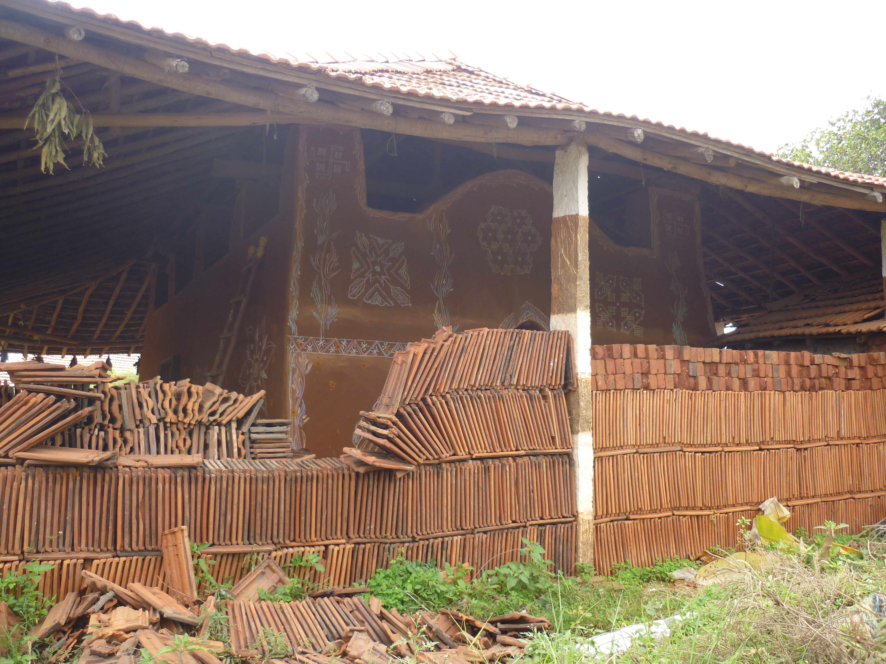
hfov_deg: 58.4
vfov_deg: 45.4
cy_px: 332
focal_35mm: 31
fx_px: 793
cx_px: 443
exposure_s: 1/200
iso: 80
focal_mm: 5.5
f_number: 2.8
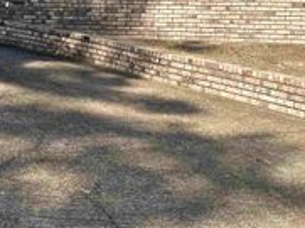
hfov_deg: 27.0
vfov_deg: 19.9
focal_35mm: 72
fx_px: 633
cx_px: 190
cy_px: 11
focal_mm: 5.7
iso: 50
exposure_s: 1/3460
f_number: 1.5
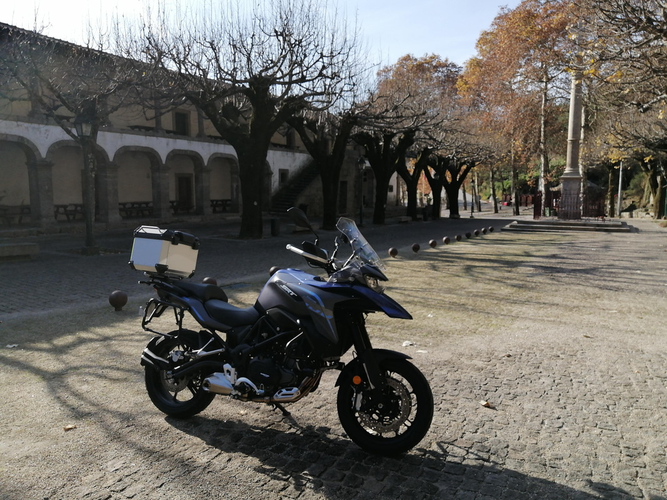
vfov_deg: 53.1
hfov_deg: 67.3
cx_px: 334
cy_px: 250
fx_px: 501
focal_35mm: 26
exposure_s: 1/831
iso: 50
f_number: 1.8
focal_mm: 3.96
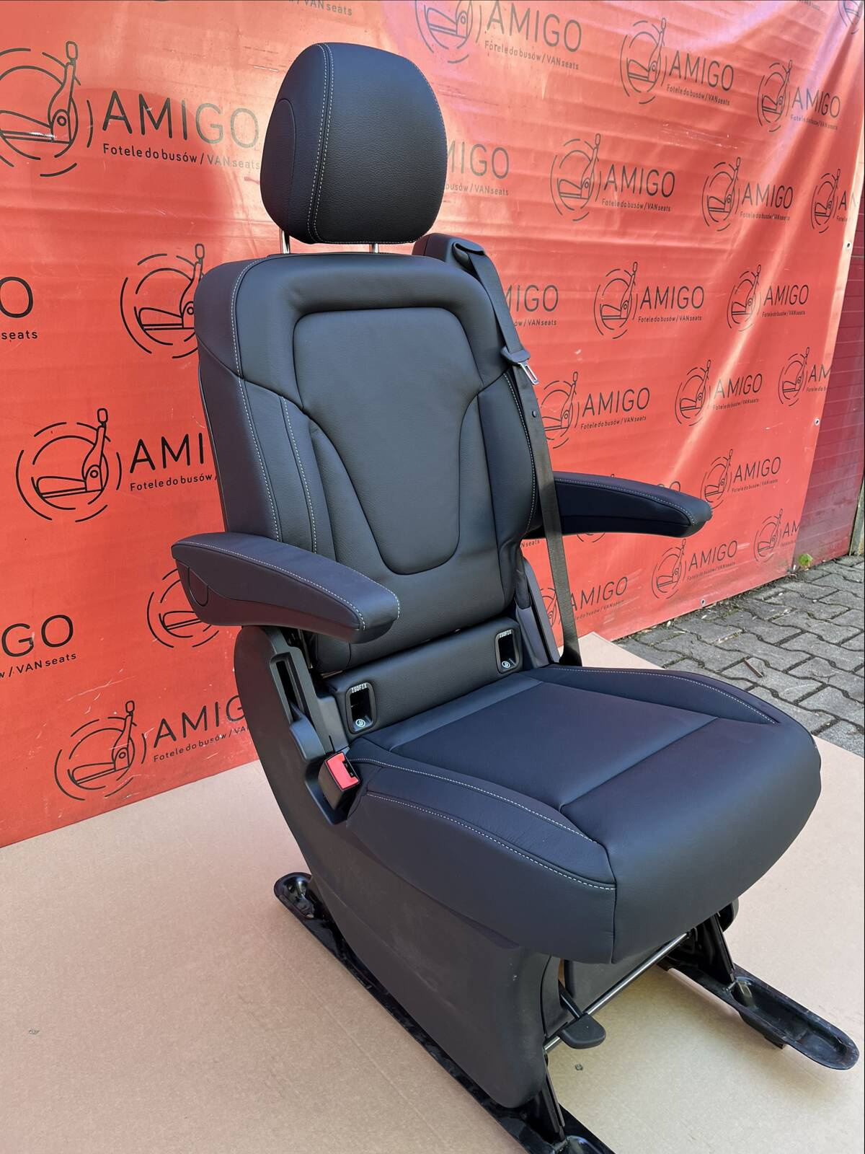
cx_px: 432
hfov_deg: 53.1
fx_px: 866
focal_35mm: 26
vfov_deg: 67.3
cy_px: 577
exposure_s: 1/122
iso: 64
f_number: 1.6
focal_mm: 5.1
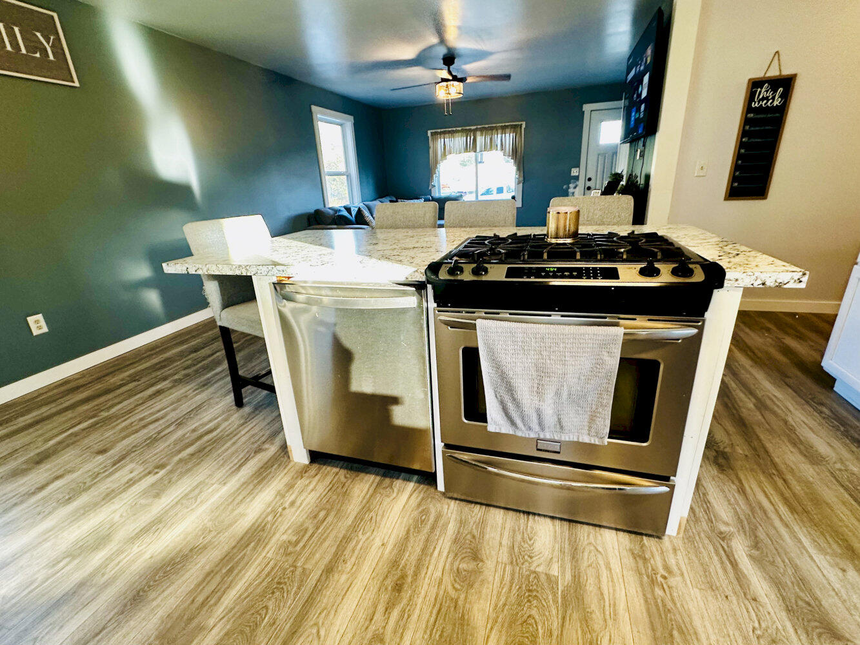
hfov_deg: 102.1
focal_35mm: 14
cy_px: 322
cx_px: 430
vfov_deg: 85.7
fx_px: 348
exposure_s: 1/60
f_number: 2.2
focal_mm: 2.22
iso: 250
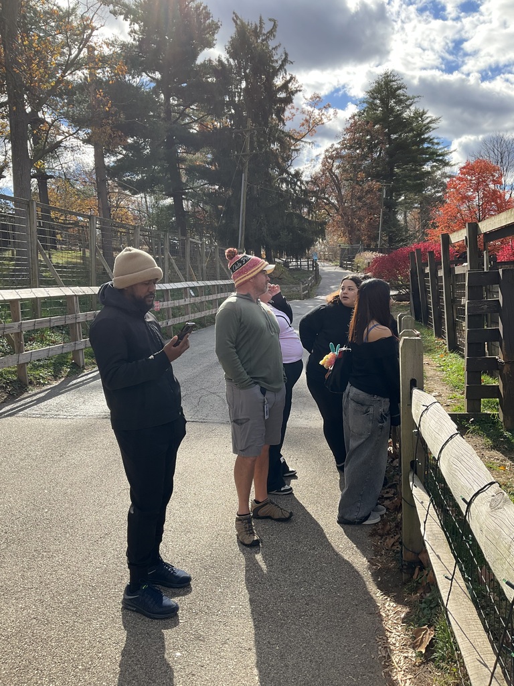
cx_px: 257
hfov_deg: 48.2
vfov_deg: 61.7
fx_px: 574
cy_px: 343
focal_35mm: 29
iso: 25
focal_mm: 3
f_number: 1.8
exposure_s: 1/962
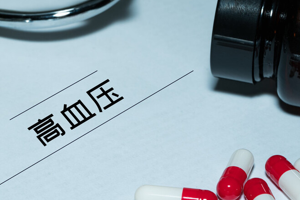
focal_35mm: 164
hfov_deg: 12.5
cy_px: 118
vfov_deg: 8.4
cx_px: 69
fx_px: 1366
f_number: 16
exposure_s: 1/250
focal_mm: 90
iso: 250
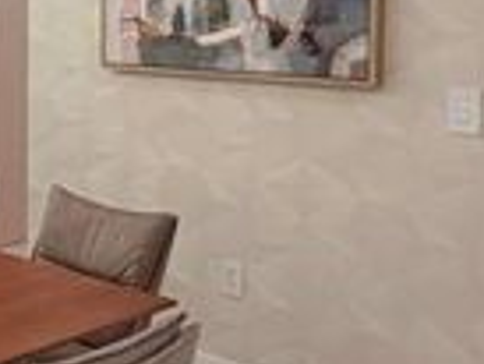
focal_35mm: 72
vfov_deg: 20.1
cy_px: 42
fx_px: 1008
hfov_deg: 23.6
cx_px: -157
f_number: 2.2
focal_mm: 2.22
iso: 250
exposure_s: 1/120
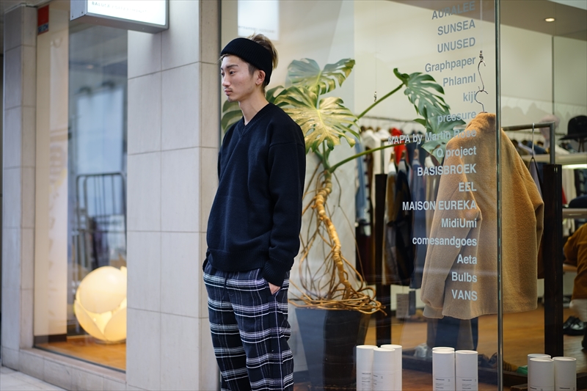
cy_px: 196
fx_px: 897
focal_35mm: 55
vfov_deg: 24.6
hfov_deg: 36.3
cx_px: 294
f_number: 1.8
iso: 100
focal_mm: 55
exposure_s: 1/60
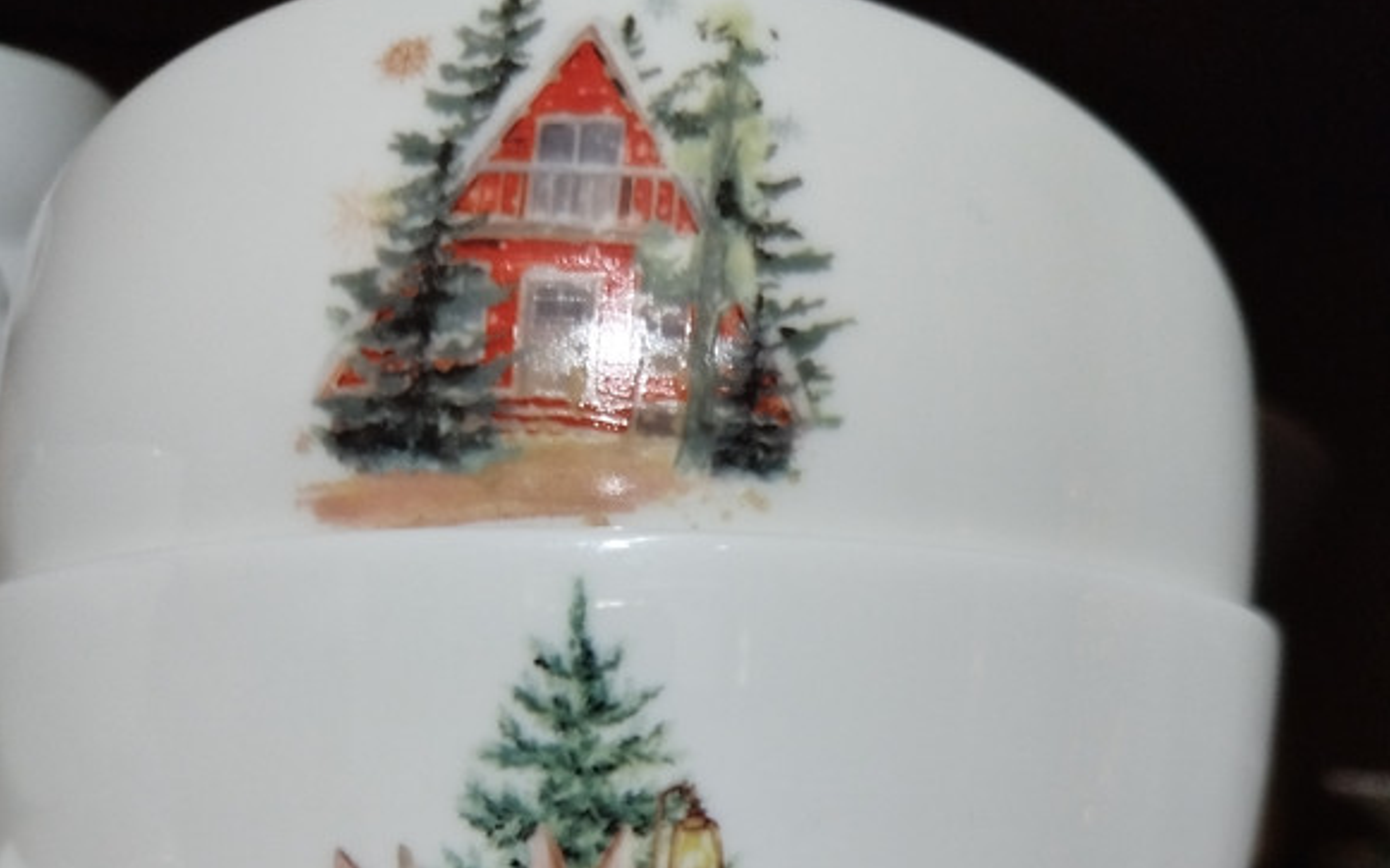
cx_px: 677
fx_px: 1326
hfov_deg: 55.3
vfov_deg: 33.9
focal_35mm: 35
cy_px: 813
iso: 1250
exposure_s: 1/17
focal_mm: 5.31
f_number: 1.7
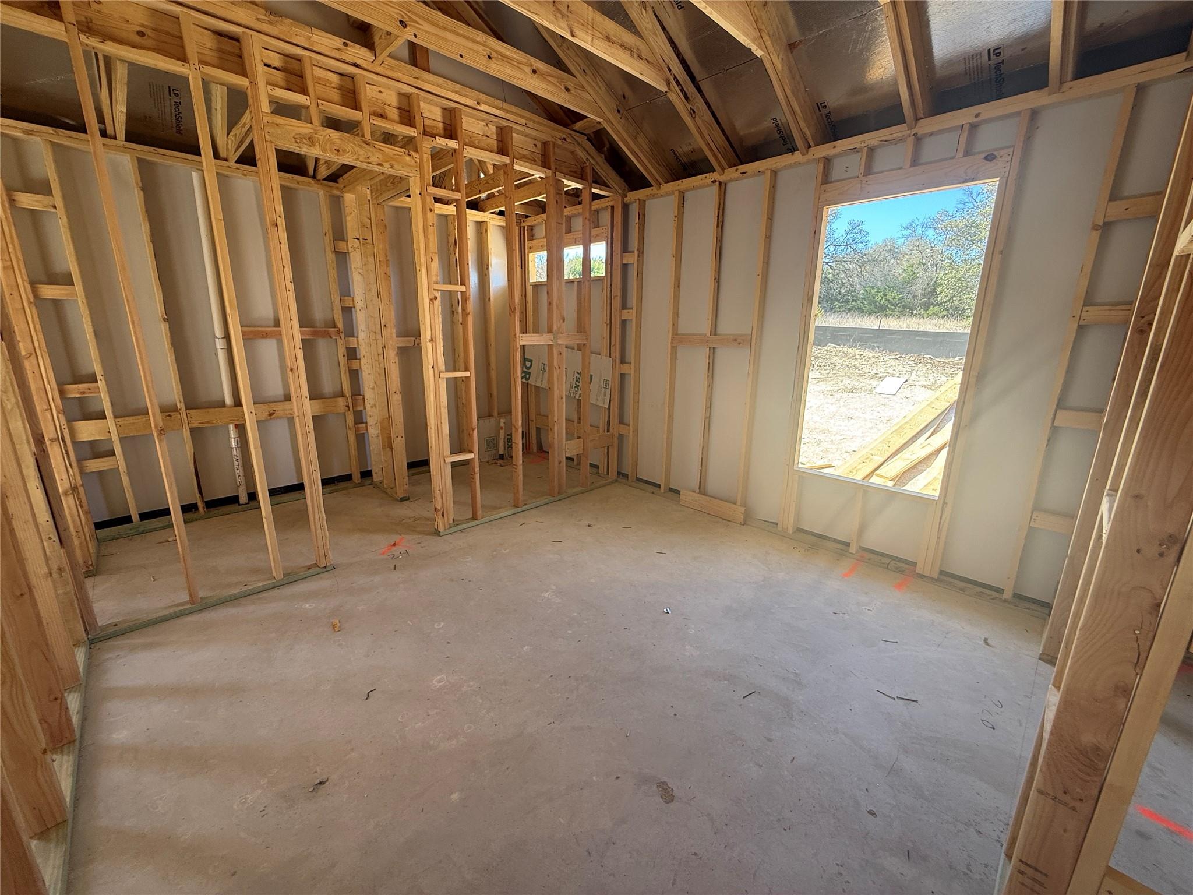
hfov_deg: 102.1
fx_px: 482
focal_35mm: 14
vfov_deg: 85.7
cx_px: 596
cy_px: 448
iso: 80
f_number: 2.2
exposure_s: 1/99
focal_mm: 2.22
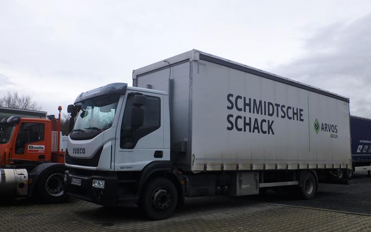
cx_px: 185
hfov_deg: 59.7
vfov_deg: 39.4
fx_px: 324
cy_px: 119
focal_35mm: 32
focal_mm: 5.4
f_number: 3.6
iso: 100
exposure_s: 1/60
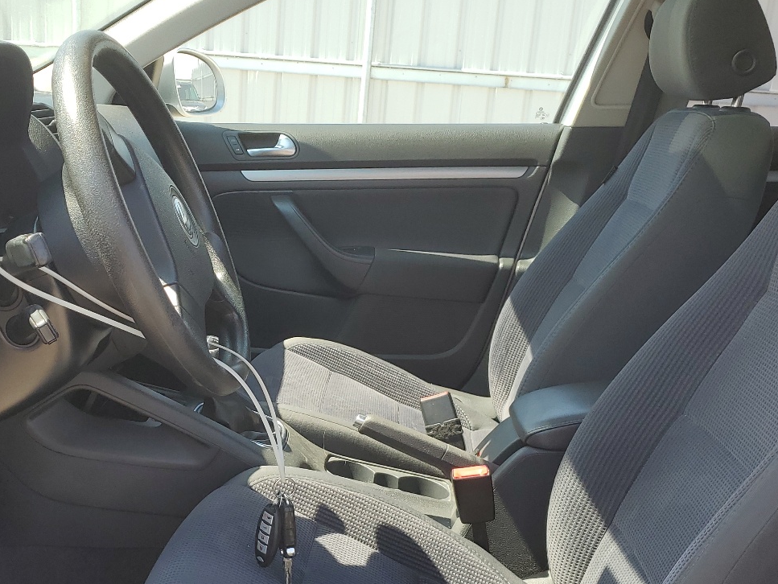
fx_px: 967
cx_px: 268
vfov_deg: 32.9
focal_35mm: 43
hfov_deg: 43.3
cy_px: 441
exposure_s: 1/588
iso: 50
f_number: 1.5
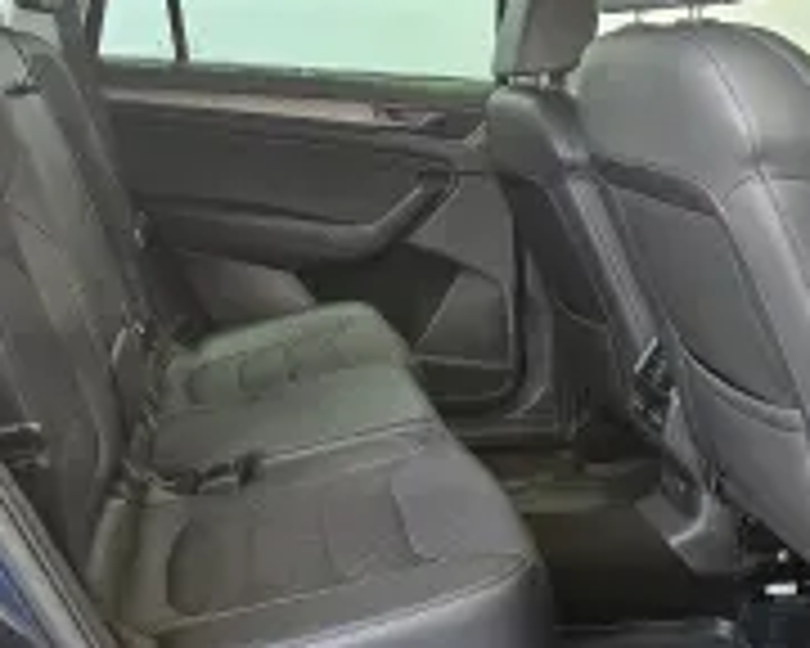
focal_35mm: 45
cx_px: 374
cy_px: 328
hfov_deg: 41.1
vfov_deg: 33.4
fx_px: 1079
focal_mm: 6.3
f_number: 1.7
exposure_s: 1/100
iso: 320
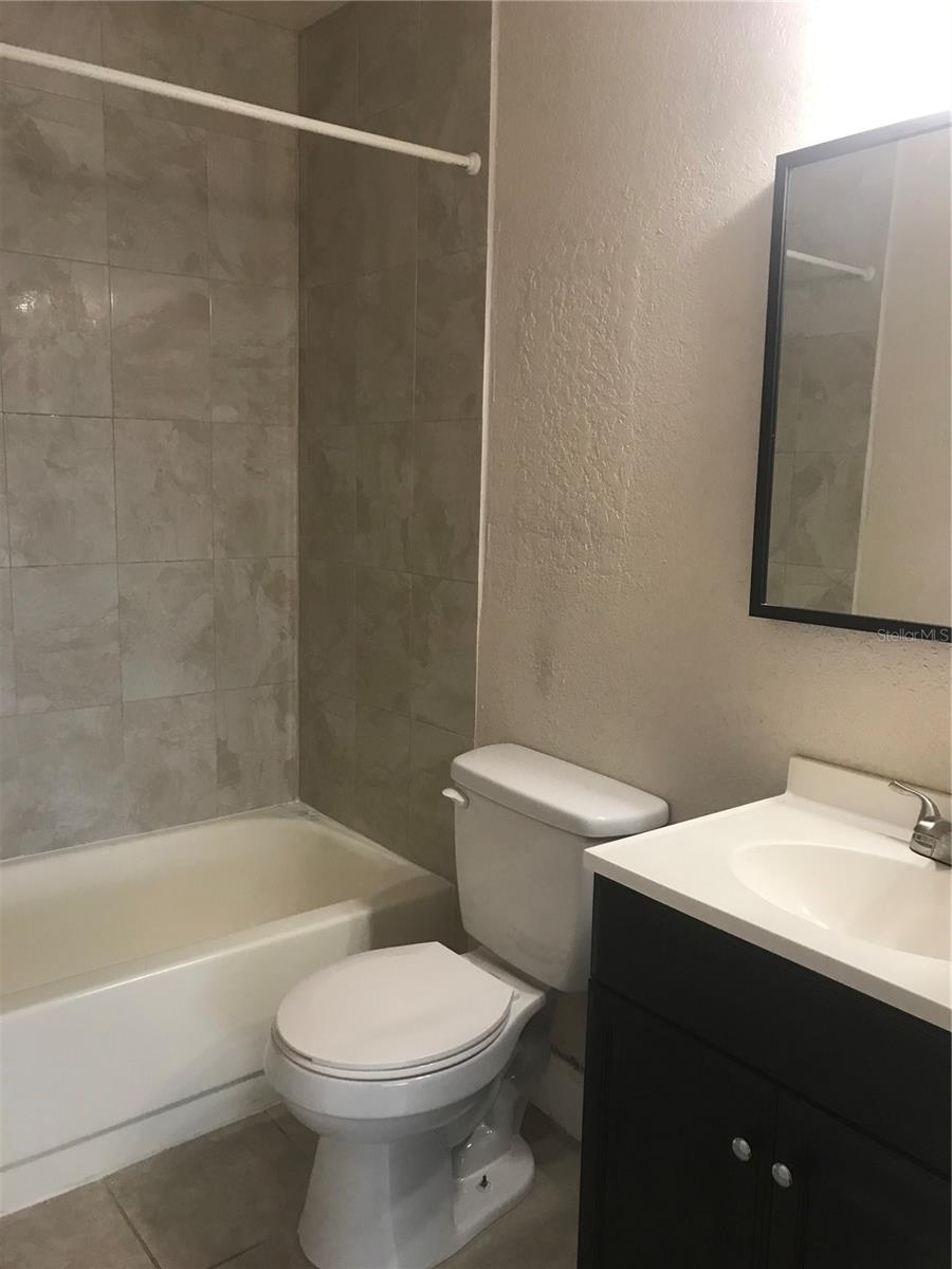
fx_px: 1027
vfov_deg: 63.4
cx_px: 476
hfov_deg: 49.7
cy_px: 634
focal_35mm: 28
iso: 40
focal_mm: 3.99
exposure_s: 1/17
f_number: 1.8
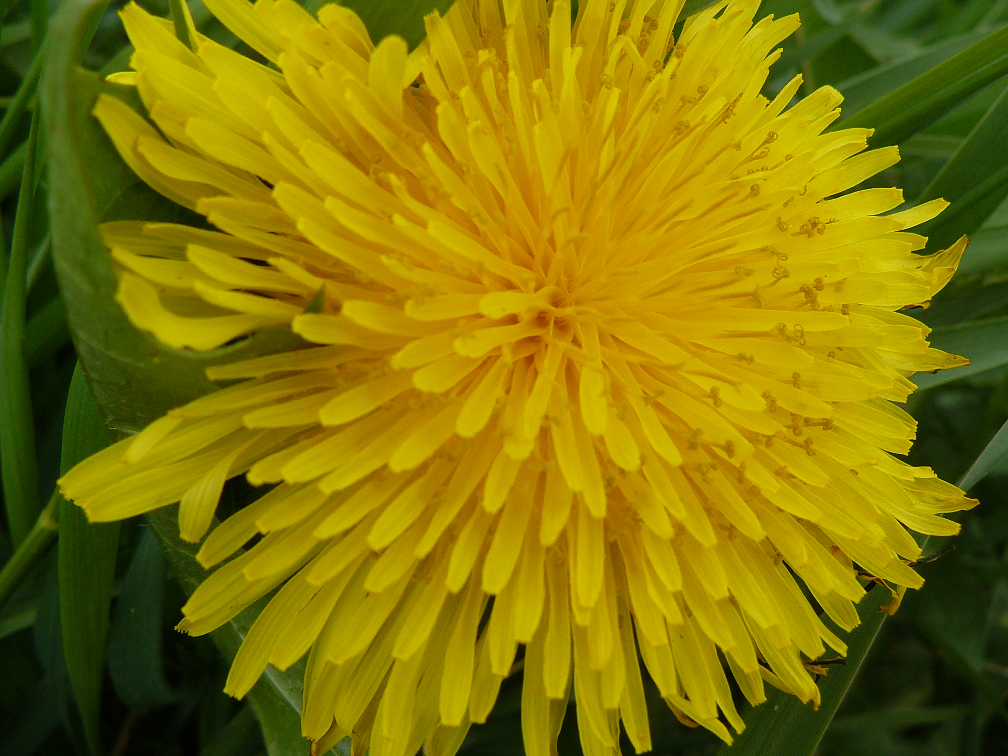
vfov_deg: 31.5
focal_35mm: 46
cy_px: 378
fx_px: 1339
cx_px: 504
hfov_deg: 41.2
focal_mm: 6.3
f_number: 4
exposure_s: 1/200
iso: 100
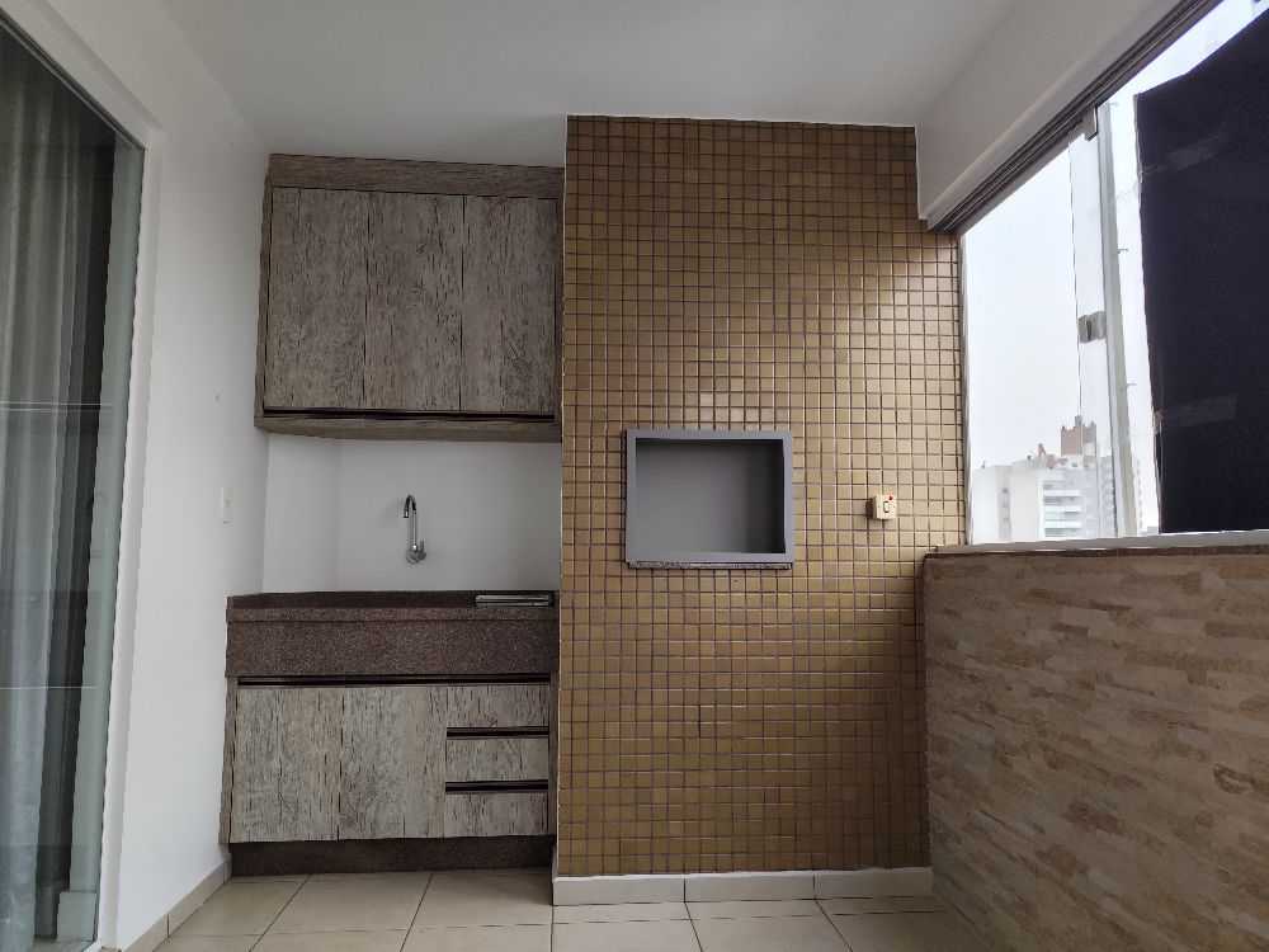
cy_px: 476
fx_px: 843
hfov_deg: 73.9
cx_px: 634
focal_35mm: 23
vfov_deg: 58.9
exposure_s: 1/221
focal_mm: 6.19
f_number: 1.65
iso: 50
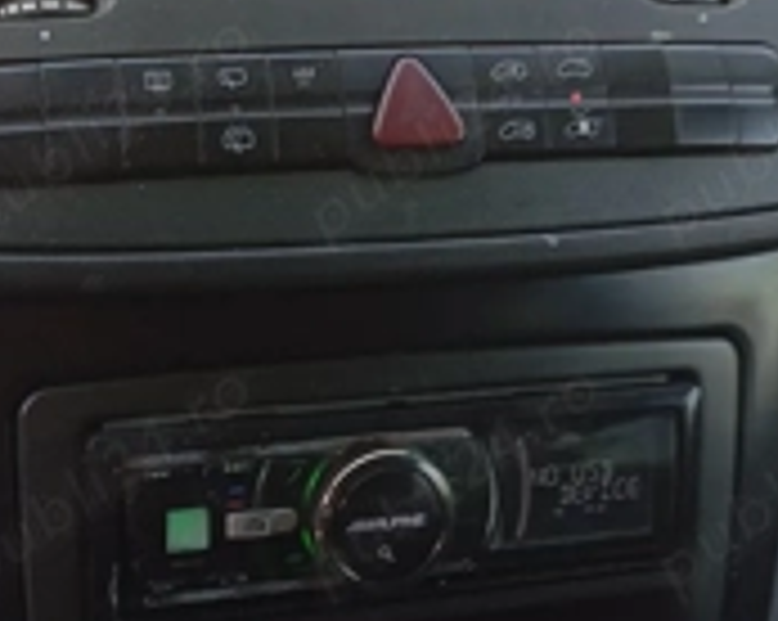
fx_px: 1449
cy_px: 180
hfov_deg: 29.6
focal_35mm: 63
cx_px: 193
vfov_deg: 24.0
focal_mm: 4.22
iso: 237
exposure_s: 1/100
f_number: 1.8
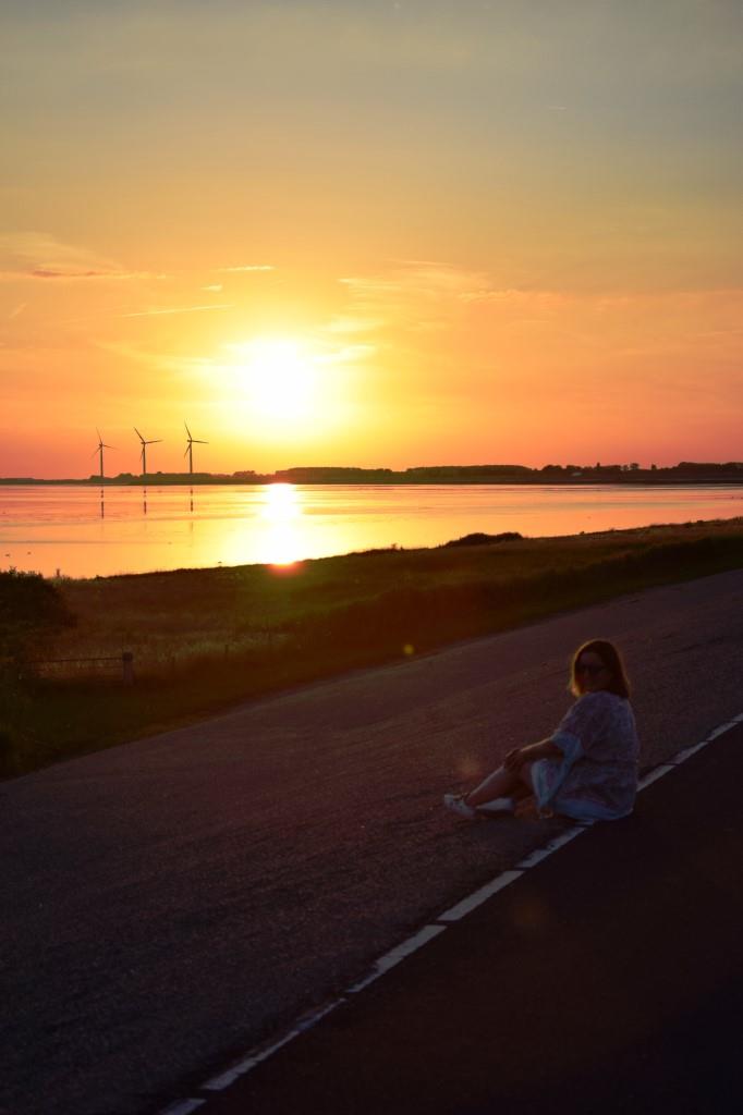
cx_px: 372
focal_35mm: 63
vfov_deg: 31.9
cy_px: 558
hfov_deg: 21.6
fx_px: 1952
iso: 200
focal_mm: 42
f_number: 4.8
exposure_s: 1/1250
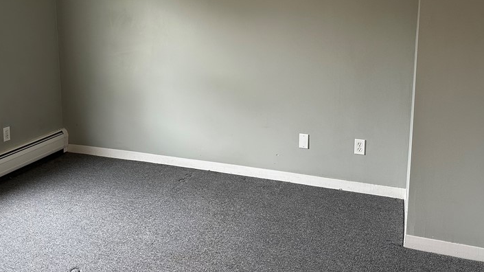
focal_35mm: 38
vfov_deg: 30.7
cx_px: 201
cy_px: 73
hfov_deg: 52.5
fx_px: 488
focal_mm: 6.86
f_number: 1.78
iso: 200
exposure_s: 1/120
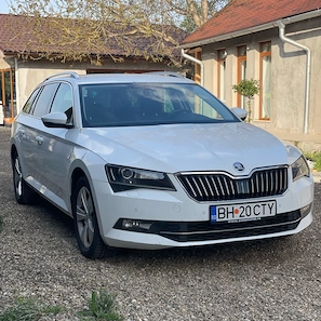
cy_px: 186
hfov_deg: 27.7
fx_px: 650
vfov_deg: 27.7
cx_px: 160
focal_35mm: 62
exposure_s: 1/666
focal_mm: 6
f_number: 2
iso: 32
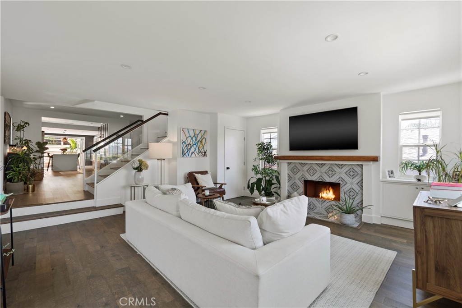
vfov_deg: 72.1
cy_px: 154
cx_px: 231
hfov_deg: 95.0
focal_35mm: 16
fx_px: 212
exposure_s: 1/1.25
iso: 200
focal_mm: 16.5
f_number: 8
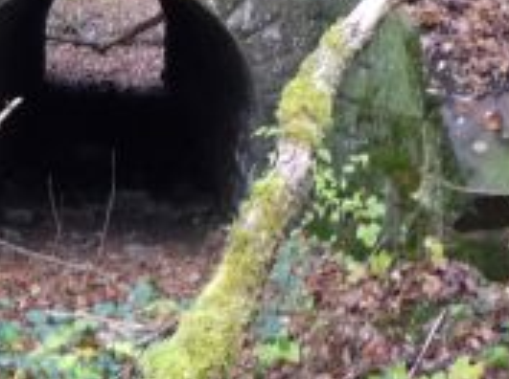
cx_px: 86
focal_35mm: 87
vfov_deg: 16.0
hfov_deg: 22.2
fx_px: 1277
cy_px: -126
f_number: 3.3
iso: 250
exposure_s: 1/30
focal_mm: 5.2
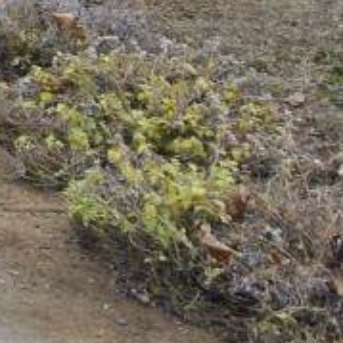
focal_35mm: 150
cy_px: -433
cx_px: -703
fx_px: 1682
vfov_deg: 10.3
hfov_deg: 9.2
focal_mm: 14
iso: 200
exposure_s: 1/50
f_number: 4.8
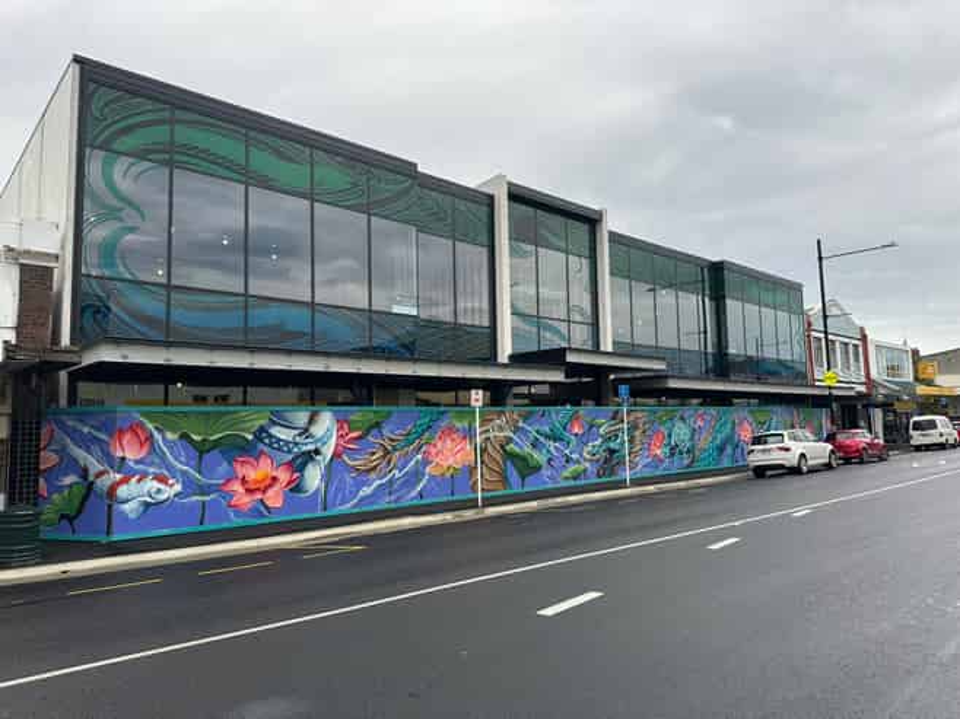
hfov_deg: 71.6
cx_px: 480
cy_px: 360
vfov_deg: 56.8
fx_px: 665
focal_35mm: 24
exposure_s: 1/638
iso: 80
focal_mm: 6.86
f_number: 1.78
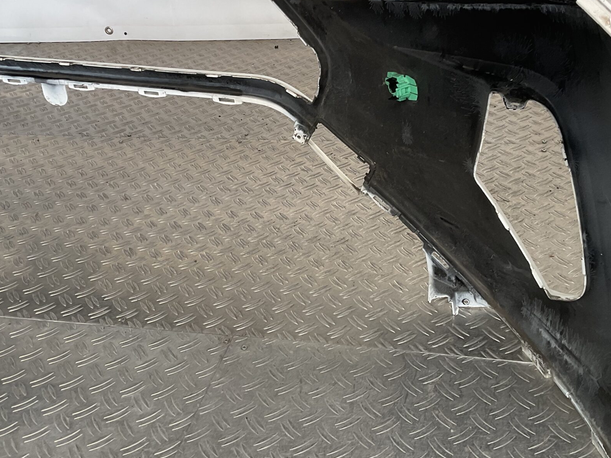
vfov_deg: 30.6
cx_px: 295
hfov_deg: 40.4
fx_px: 830
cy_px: 150
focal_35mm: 47
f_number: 1.8
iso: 32
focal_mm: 3
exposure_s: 1/100
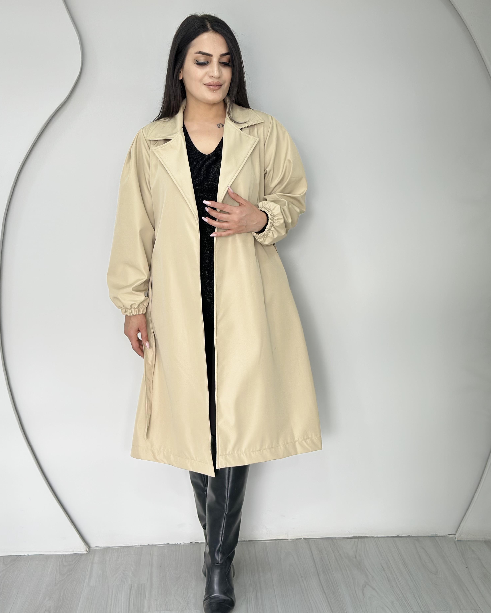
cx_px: 247
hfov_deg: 29.7
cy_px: 302
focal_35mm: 51
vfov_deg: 36.7
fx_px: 926
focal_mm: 6.86
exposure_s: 1/50
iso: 100
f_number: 1.78
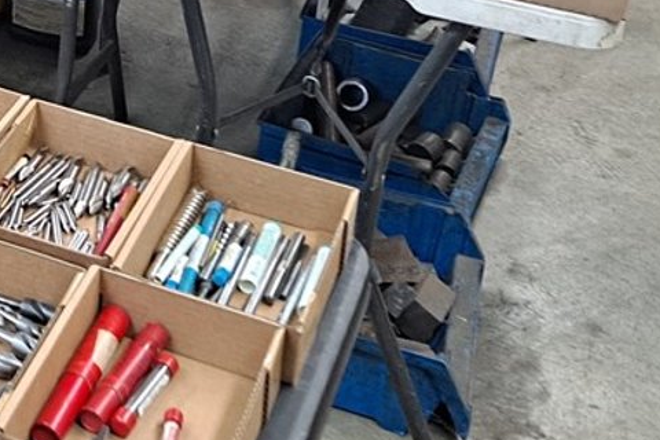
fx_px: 1503
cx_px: -243
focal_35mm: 82
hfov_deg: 21.8
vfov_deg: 15.8
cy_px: -126
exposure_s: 1/60
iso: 320
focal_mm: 4.6
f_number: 2
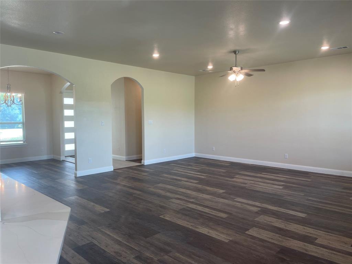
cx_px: 176
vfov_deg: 54.9
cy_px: 132
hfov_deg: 69.4
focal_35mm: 25
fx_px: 254
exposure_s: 1/120
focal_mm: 5.1
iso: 80
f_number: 1.6
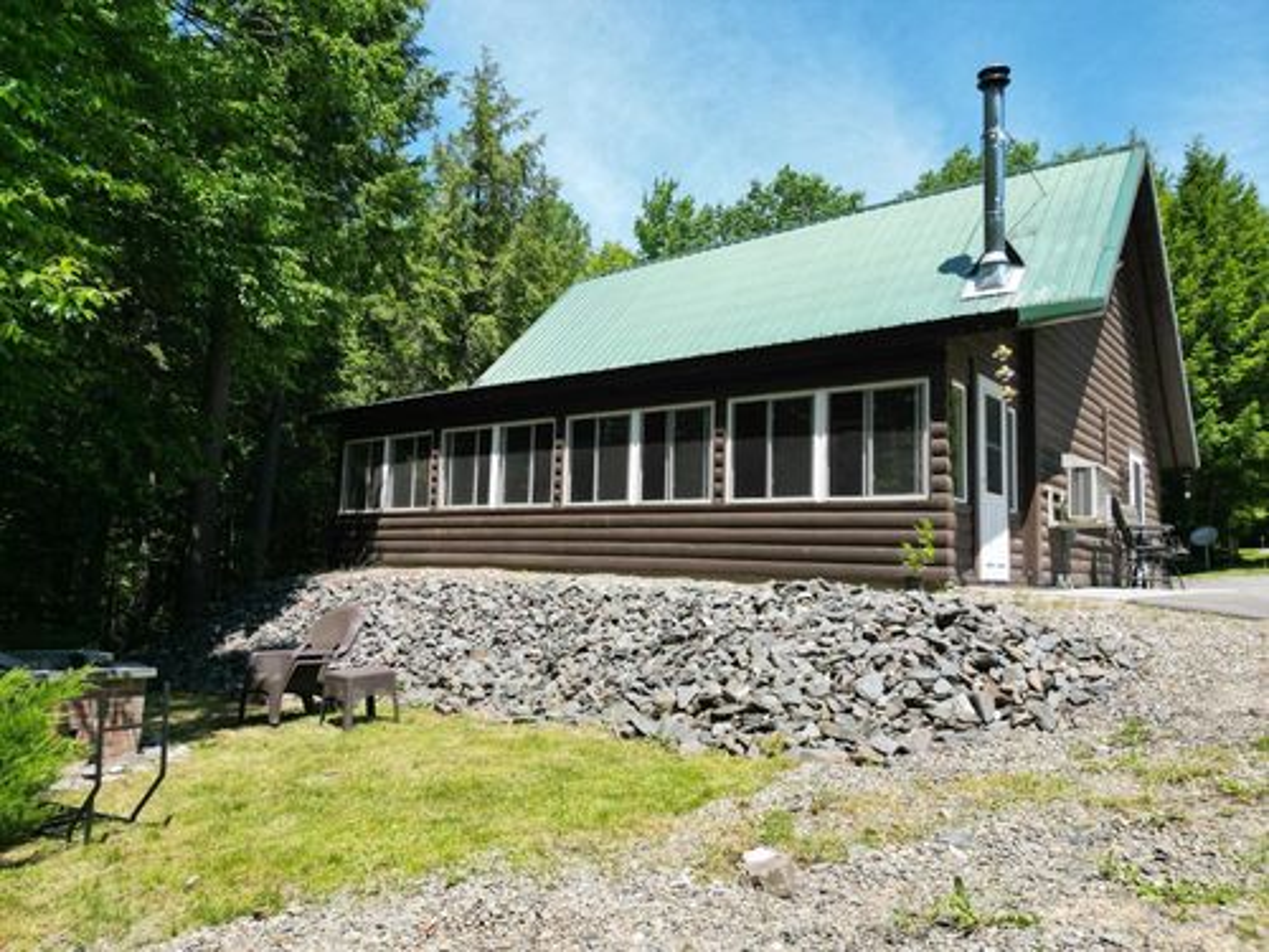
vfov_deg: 56.8
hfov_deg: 71.6
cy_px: 476
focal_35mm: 24
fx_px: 880
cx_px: 634
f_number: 1.7
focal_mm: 6.72
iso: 100
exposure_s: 1/1600
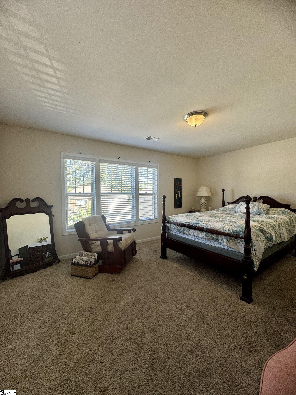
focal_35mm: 14
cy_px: 198
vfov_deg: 102.1
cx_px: 148
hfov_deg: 85.7
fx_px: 160
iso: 125
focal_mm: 2.22
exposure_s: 1/120
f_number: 2.2
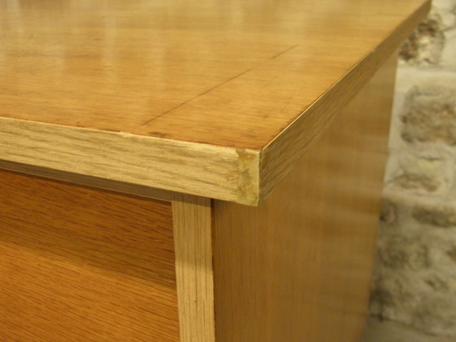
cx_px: 209
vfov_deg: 36.8
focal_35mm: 39
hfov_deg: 47.8
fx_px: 514
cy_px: 192
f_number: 3.6
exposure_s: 1/4
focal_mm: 5.9
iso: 400
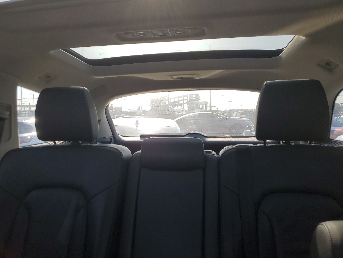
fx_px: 258
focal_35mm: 26
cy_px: 129
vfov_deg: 53.1
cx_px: 172
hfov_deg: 67.3
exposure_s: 1/385
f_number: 1.5
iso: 50
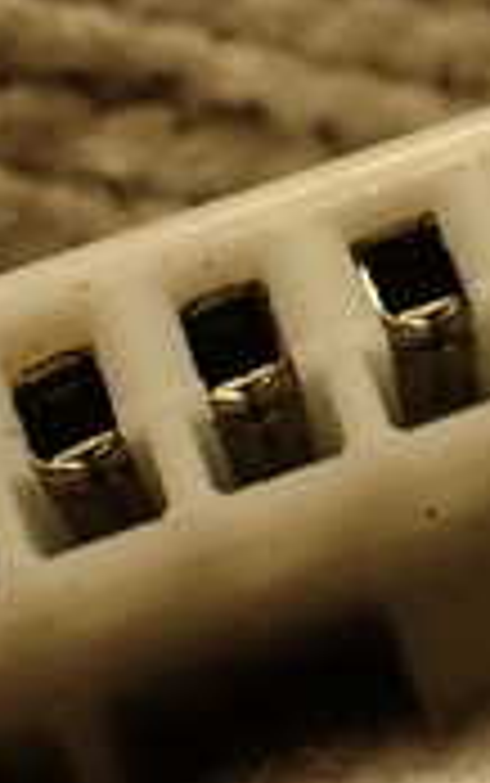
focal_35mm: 117
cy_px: 320
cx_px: 432
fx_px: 2496
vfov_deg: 17.8
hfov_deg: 11.2
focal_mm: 5.79
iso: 200
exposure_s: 1/40
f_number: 2.4
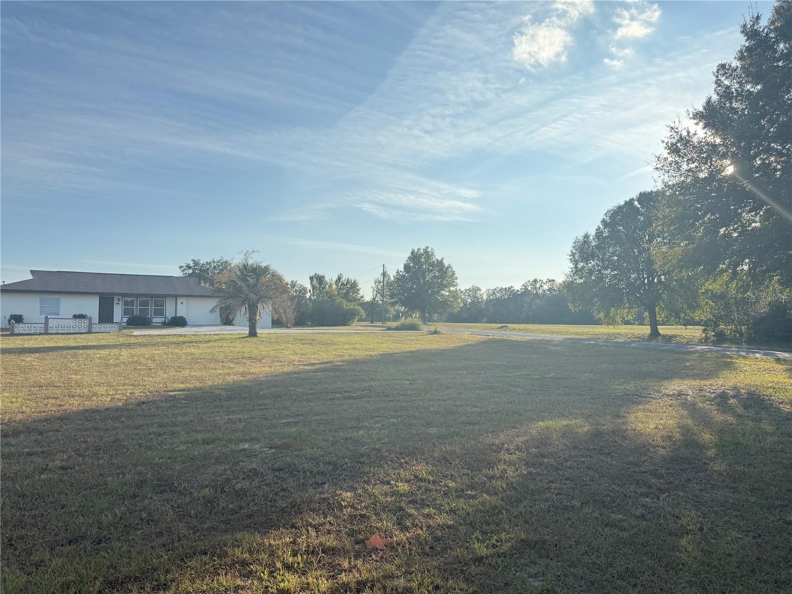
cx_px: 396
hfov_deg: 71.6
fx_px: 549
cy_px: 297
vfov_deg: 56.8
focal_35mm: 24
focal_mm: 6.76
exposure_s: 1/2445
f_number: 1.78
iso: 100
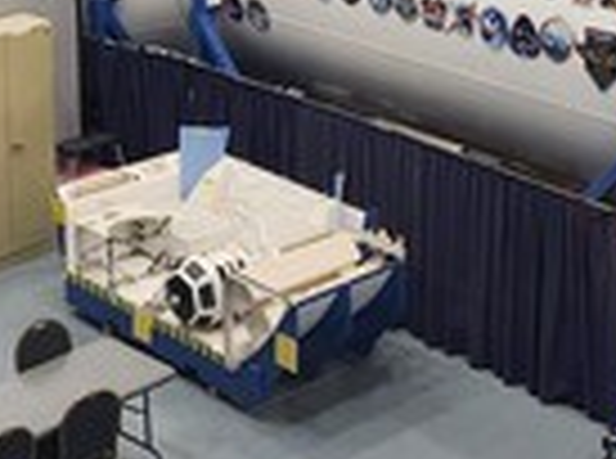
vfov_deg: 13.4
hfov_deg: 19.4
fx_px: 1793
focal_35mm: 101
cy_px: -320
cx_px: 441
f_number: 1.8
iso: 250
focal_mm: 5.4
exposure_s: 1/120
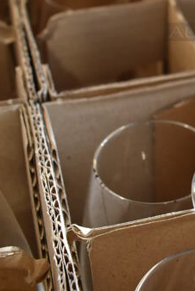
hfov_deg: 17.5
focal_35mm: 73
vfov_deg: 26.2
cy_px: -4
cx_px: 260
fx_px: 592
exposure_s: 1/60
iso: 450
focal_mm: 18
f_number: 5.6
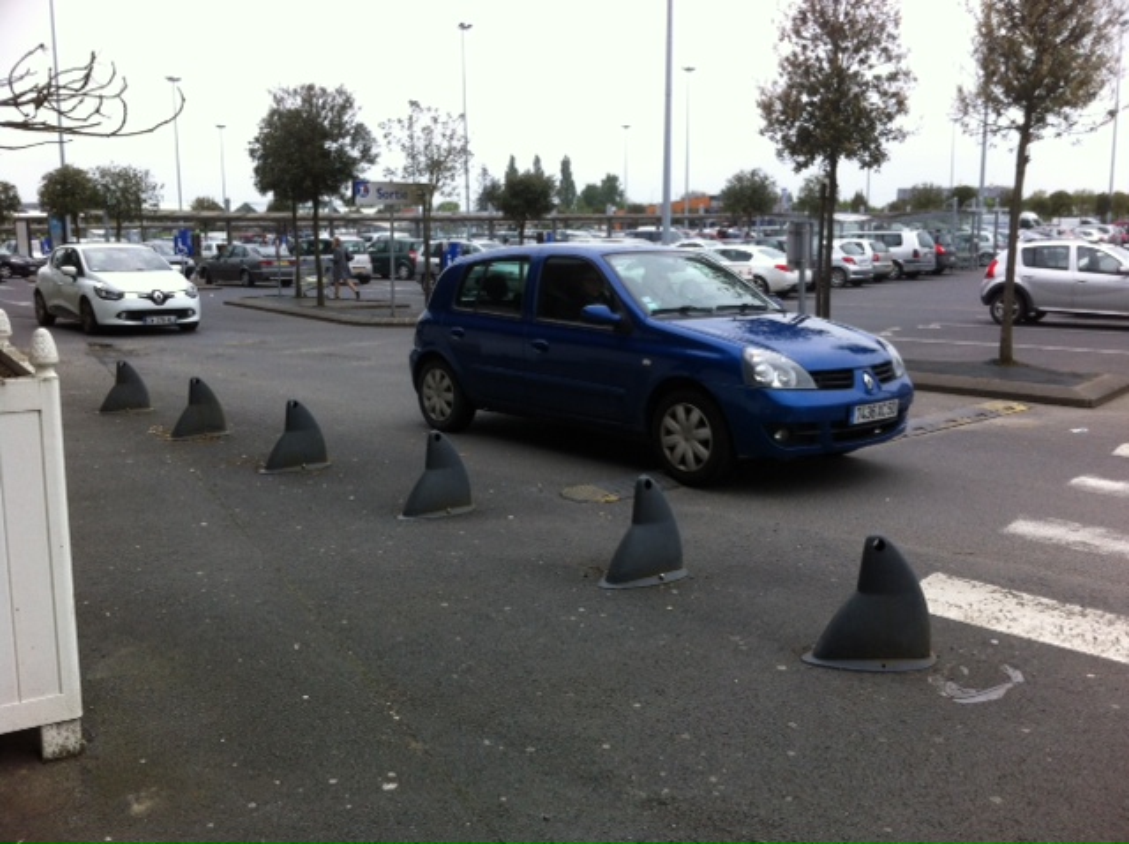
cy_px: 422
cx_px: 564
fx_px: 1140
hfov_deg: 52.7
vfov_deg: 40.6
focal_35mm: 35
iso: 80
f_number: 2.8
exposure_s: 1/165
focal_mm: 3.85
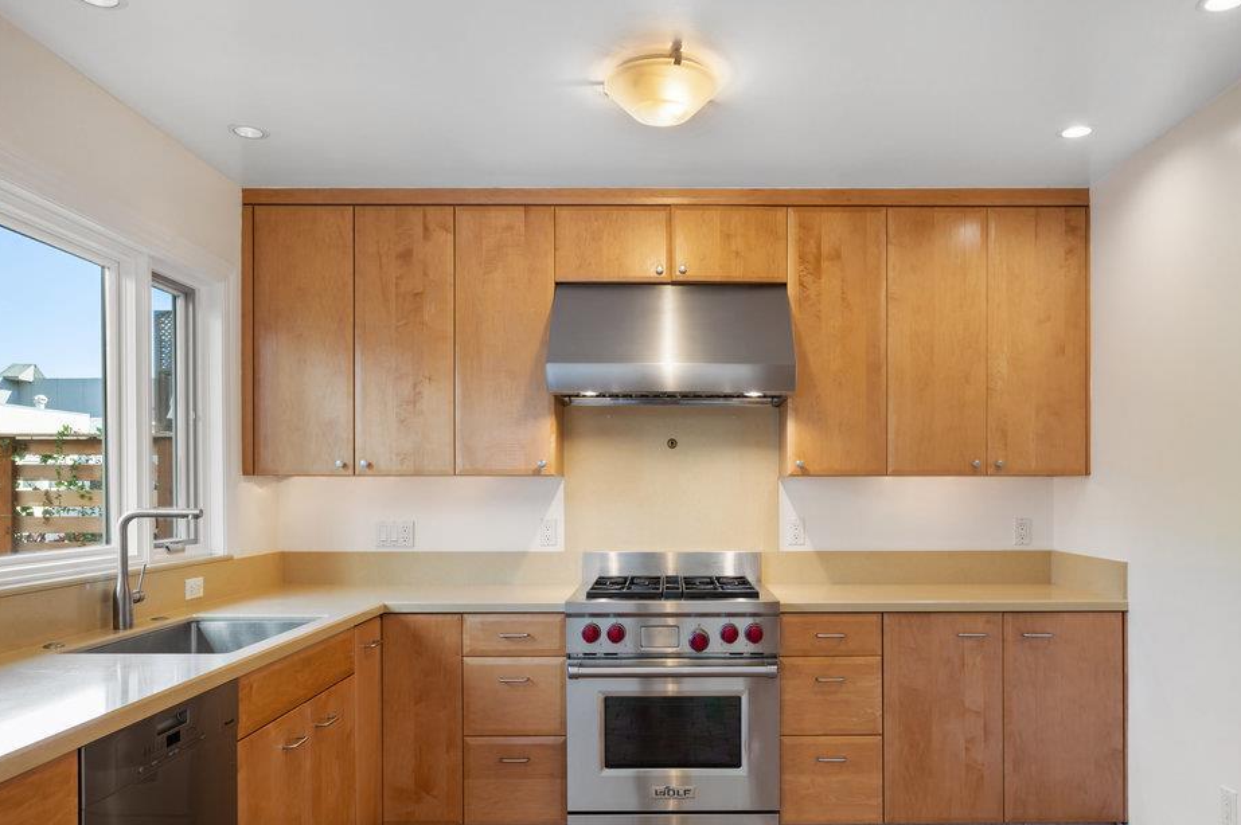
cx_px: 668
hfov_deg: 69.3
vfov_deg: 49.3
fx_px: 896
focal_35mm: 26
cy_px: 481
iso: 400
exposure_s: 1/8
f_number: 9
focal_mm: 20
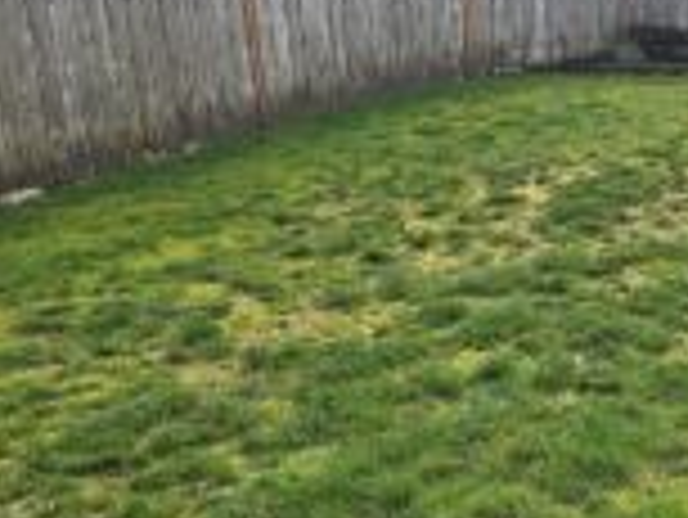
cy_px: 428
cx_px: 675
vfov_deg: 24.0
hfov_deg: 30.1
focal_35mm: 60
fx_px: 1193
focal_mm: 6.3
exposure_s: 1/180
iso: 16
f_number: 1.7
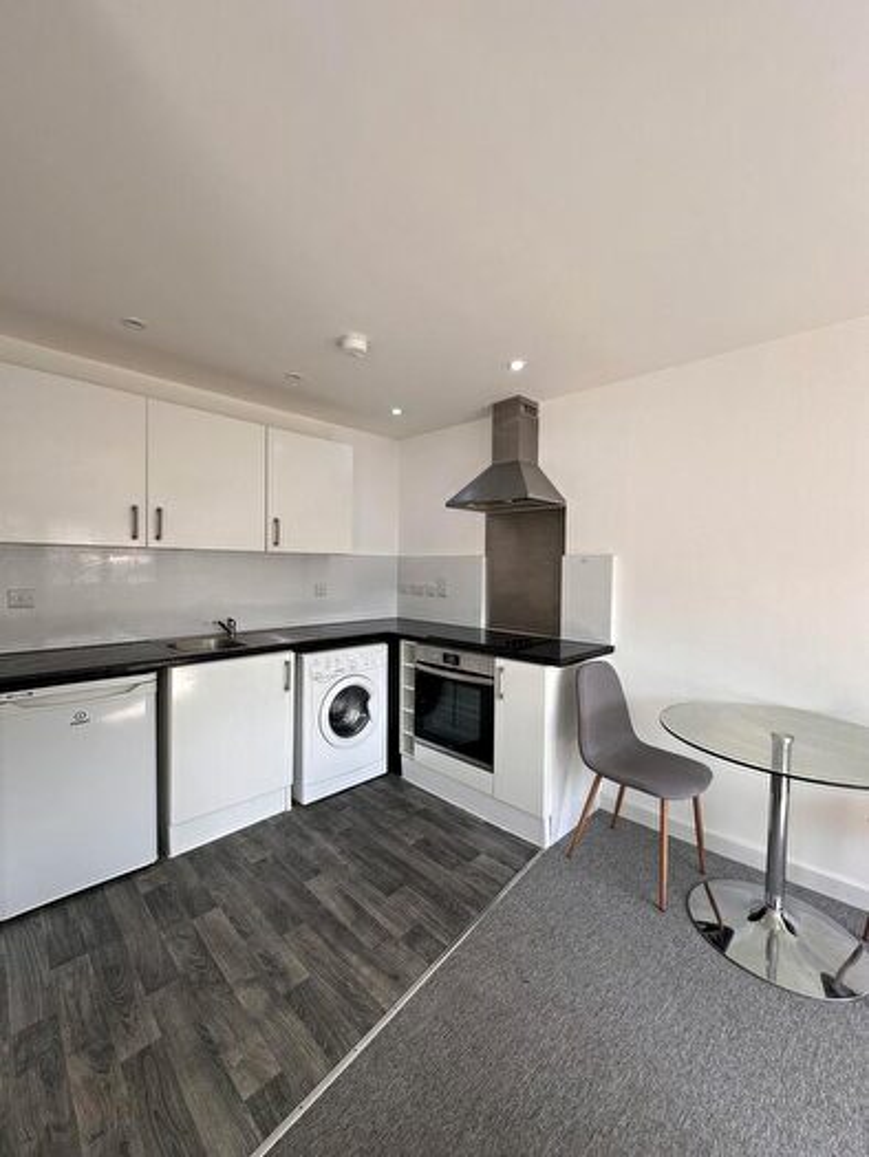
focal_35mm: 14
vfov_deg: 102.1
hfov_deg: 85.7
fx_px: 468
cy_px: 578
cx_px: 434
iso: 50
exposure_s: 1/100
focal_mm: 2.22
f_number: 2.2
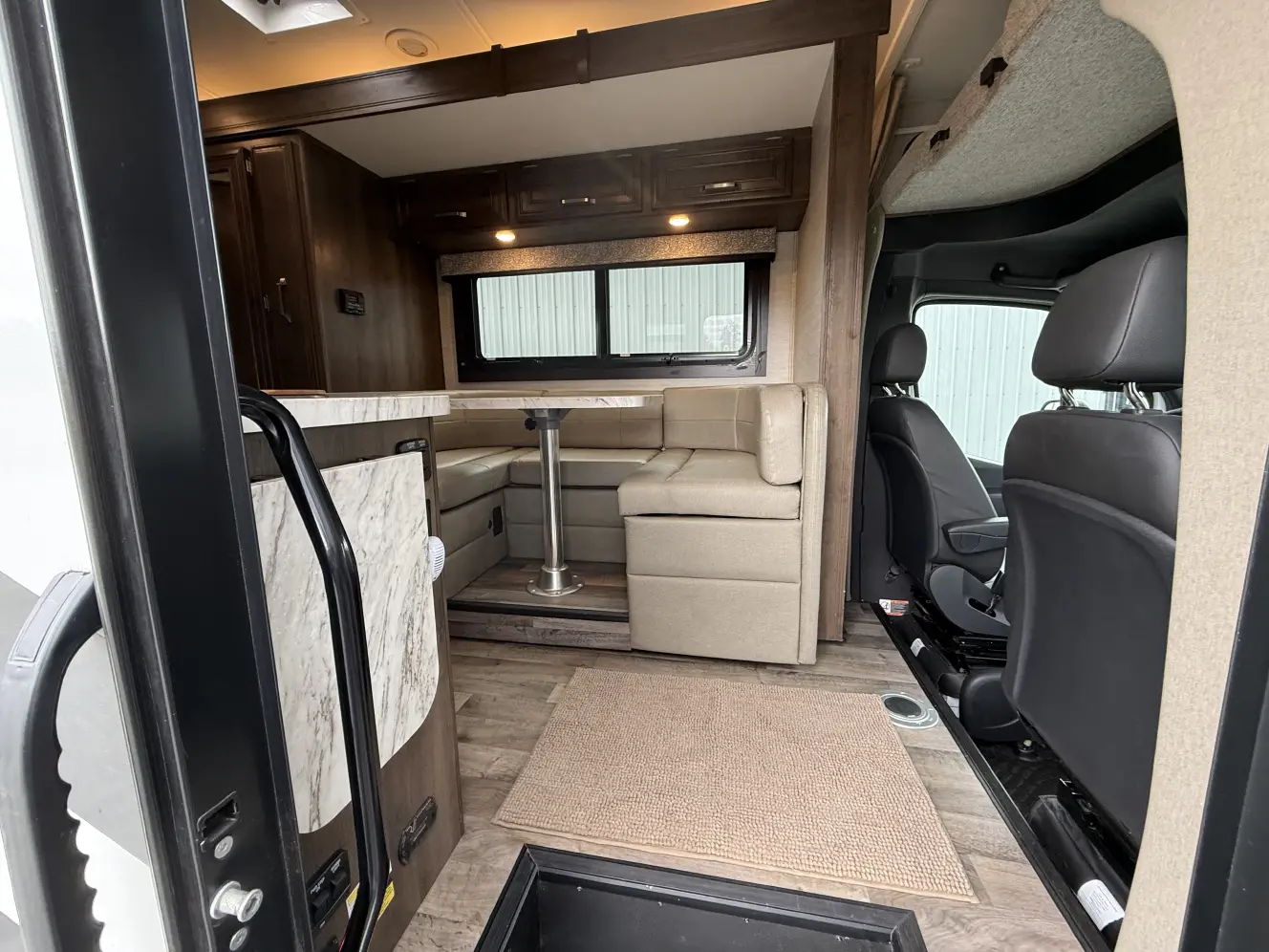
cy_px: 476
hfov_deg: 102.1
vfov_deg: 85.7
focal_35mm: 14
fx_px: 513
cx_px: 634
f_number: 2.2
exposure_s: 1/99
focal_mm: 2.22
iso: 200
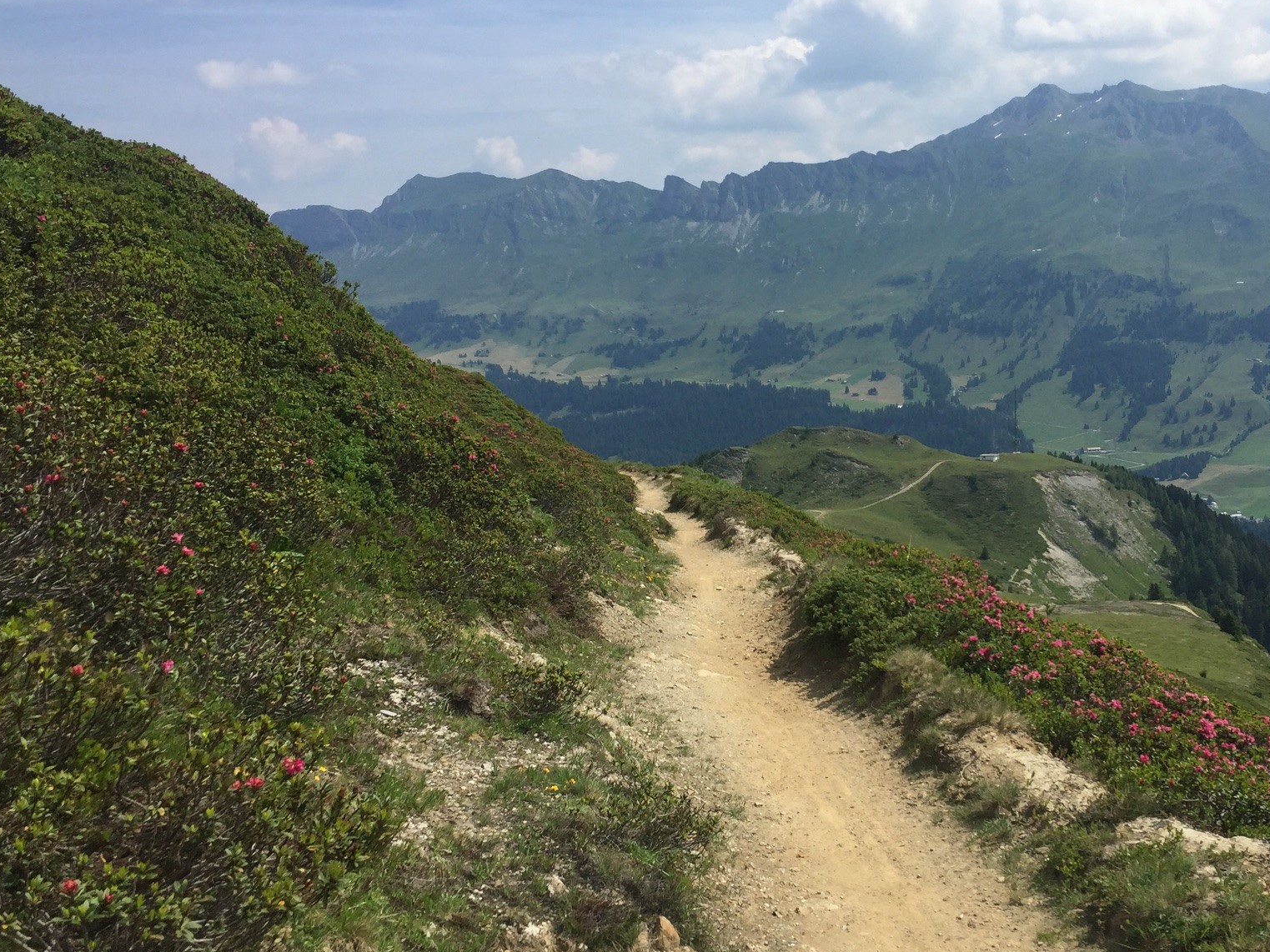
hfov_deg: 47.2
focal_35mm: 39
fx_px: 1431
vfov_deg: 36.8
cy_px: 429
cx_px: 834
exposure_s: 1/2639
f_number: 2.2
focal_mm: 4.15
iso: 32
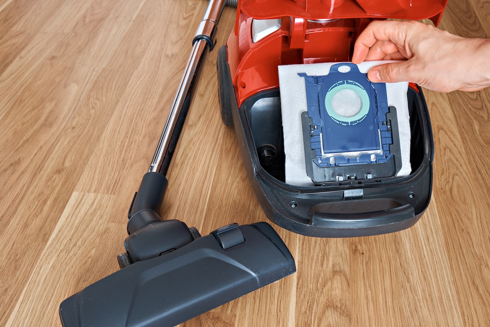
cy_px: 164
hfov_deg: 53.1
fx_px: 490
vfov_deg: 36.9
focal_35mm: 36
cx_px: 245
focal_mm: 24.3
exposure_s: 1/5
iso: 500
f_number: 8
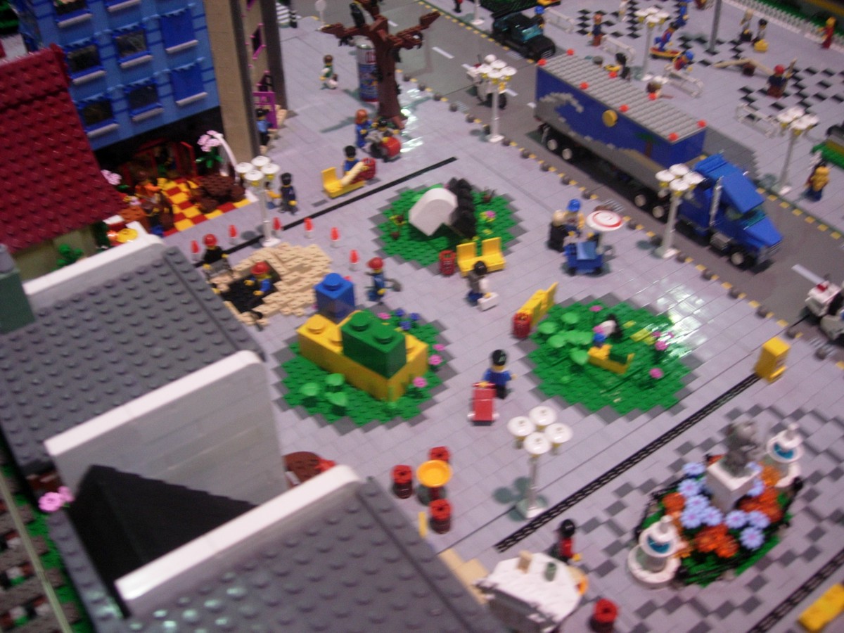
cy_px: 316
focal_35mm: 38
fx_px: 927
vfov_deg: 37.7
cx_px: 422
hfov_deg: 49.0
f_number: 2.8
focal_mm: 7.8
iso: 154
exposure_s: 1/32
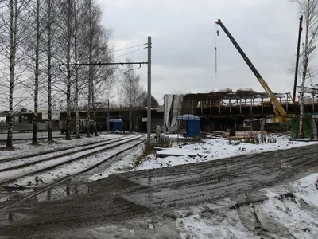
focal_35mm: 35
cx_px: 159
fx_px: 322
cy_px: 120
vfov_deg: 40.7
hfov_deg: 52.6
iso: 80
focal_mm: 7.4
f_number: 4
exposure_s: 1/100
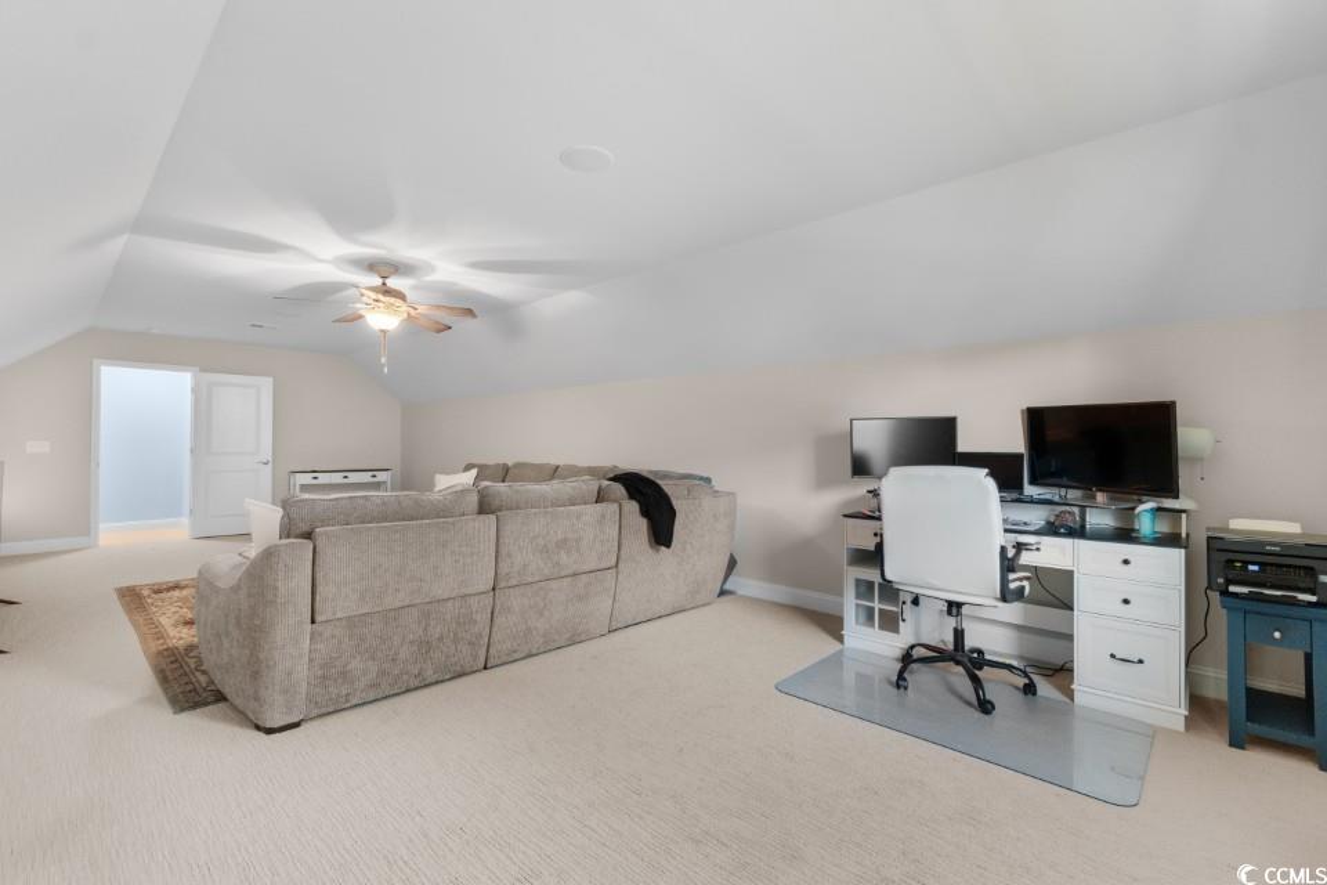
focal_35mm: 15
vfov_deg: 77.3
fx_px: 553
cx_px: 664
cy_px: 442
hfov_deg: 100.4
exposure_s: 1/3
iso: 100
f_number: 4.5
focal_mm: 10
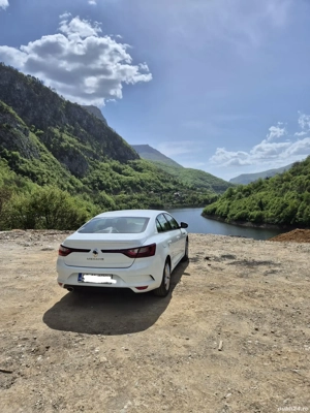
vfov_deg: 73.9
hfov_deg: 58.9
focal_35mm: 23
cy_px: 206
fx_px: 275
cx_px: 155
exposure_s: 1/5000
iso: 25
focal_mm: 5.4
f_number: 1.8
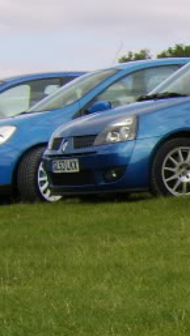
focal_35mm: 156
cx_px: 514
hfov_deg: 7.2
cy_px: 220
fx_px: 1394
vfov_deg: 13.8
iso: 71
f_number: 6.7
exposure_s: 1/192
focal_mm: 11.93
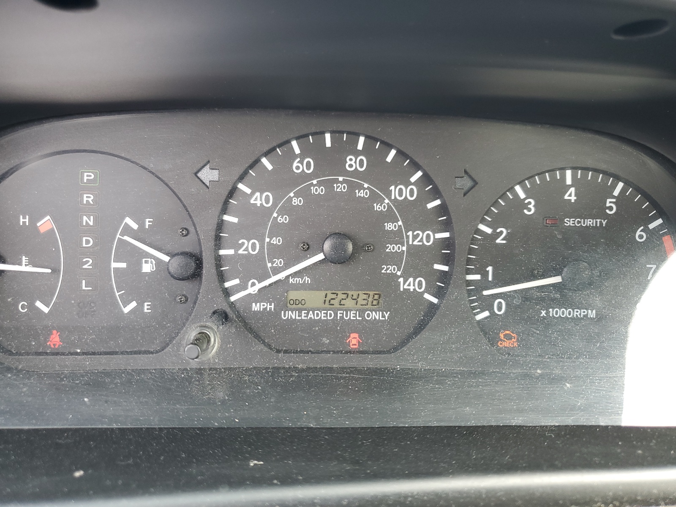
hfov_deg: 67.3
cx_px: 338
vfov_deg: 53.1
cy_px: 254
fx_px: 508
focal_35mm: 26
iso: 62
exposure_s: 1/60.2
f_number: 1.5
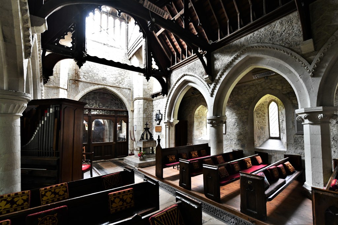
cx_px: 169
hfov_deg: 104.2
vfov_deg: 81.2
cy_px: 112
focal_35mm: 14
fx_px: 131
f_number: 5.6
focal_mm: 14
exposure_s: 1/20
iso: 1600
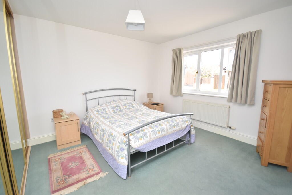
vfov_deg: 72.1
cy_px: 98
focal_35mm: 16
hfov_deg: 95.0
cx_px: 146
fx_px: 134
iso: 720
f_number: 5
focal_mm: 11
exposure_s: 1/200
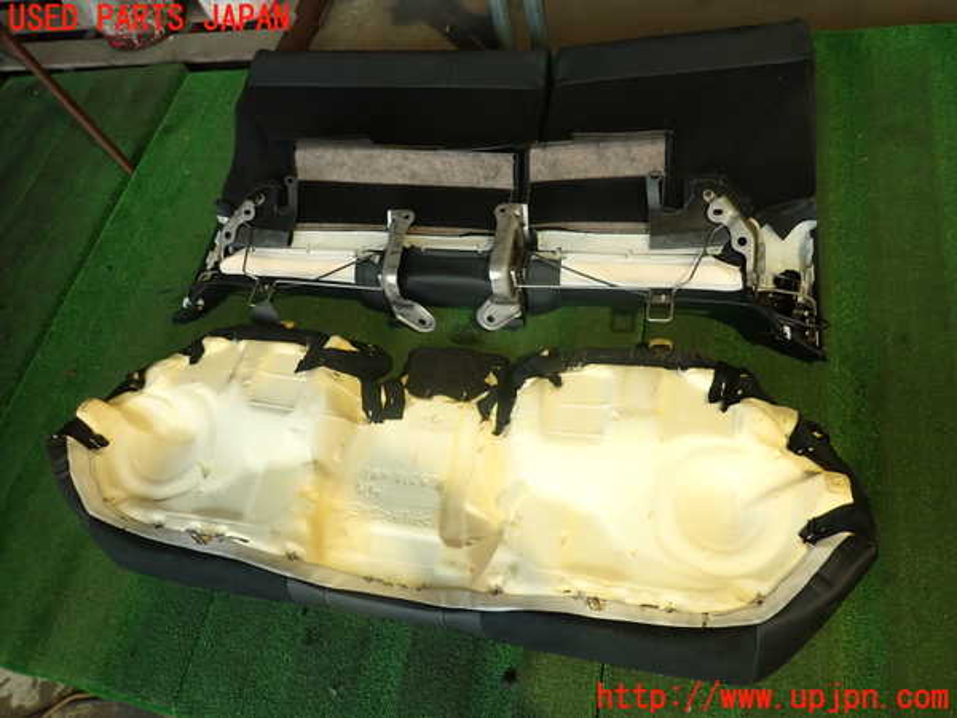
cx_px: 478
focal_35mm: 25
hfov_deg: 69.4
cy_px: 359
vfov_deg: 54.9
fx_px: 691
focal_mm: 4.5
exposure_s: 1/30
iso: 200
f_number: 2
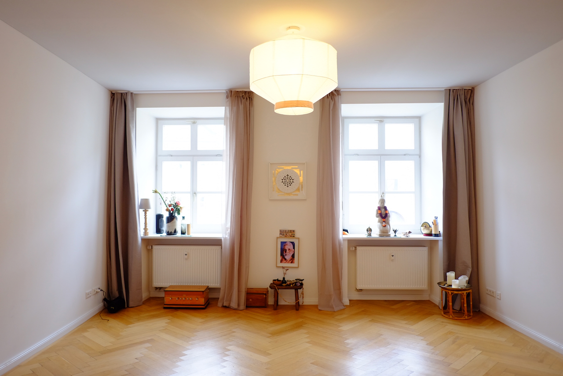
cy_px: 188
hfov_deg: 67.4
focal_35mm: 27
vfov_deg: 48.0
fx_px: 422
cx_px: 282
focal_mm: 18
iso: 400
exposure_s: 1/30
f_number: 2
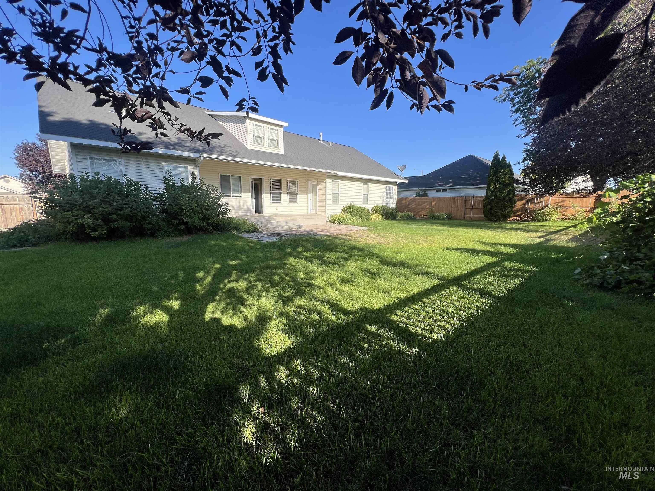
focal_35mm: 13
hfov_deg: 106.2
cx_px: 328
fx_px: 246
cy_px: 246
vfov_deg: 89.9
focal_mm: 1.57
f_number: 1.8
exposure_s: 1/935
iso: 32
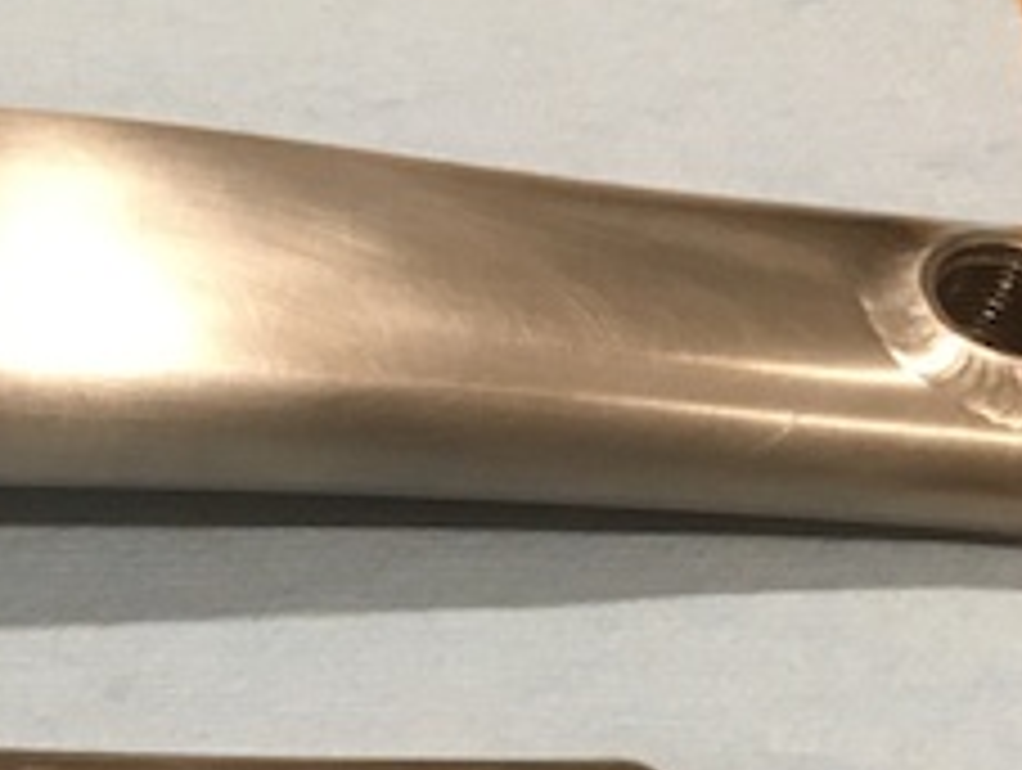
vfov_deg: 14.1
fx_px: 3016
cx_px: -329
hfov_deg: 17.9
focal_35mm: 102
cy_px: 910
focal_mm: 4.15
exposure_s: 1/24
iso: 200
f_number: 2.2
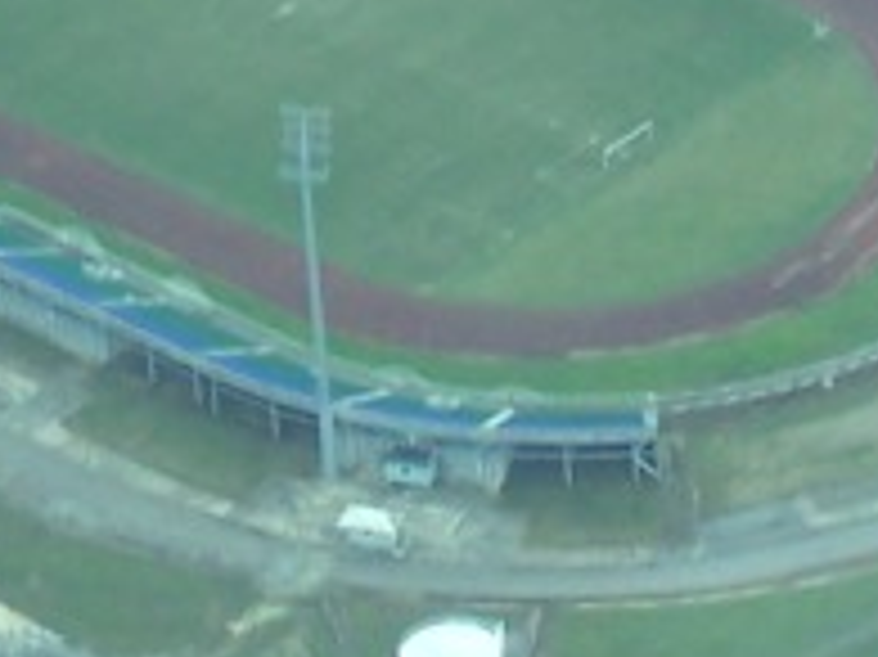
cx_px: 351
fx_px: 7326
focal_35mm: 289
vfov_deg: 5.1
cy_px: -36
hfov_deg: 6.9
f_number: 3.2
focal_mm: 15.6
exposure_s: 1/250
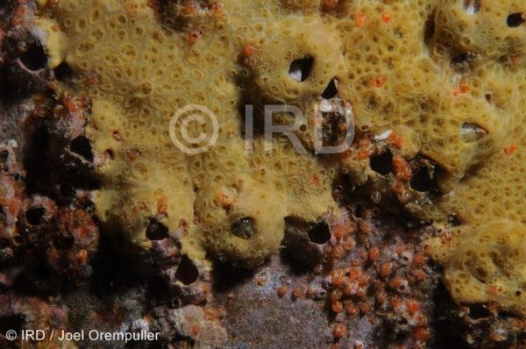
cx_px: 263
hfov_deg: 22.7
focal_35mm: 90
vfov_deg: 15.1
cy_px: 174
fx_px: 1313
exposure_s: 1/125
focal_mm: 60
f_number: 36
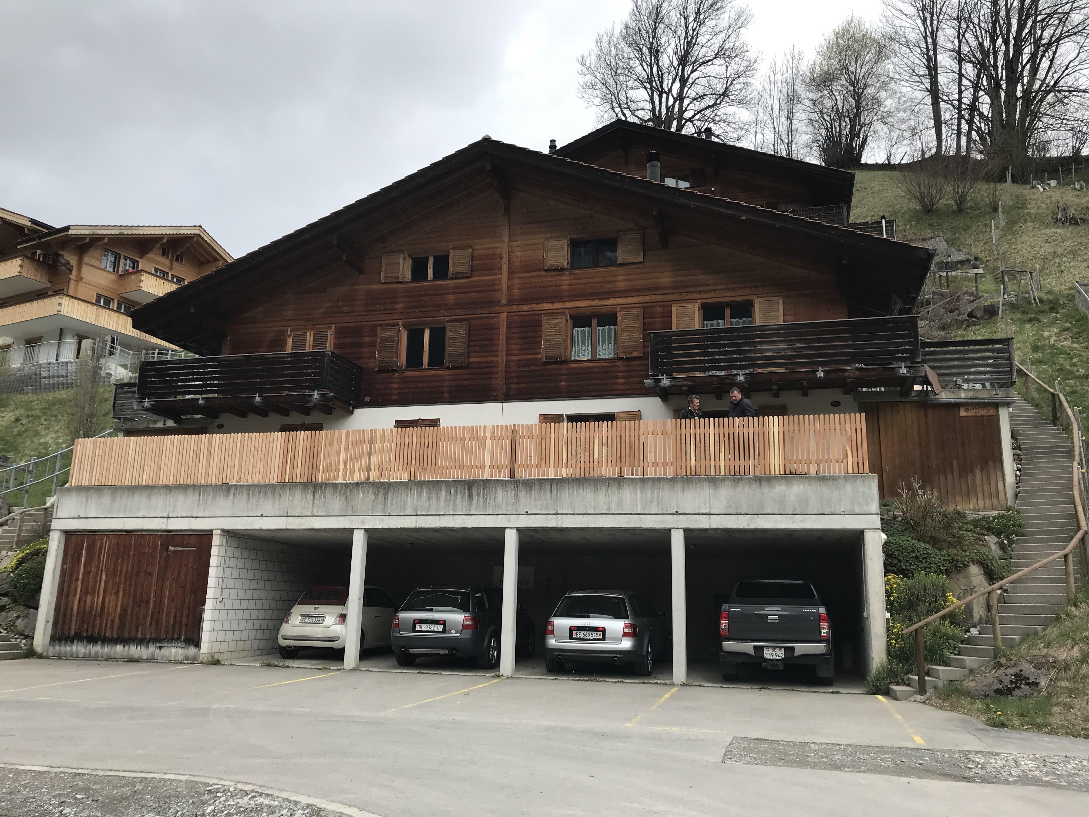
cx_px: 544
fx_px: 881
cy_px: 408
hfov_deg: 63.4
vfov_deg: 49.7
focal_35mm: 28
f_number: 1.8
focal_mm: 3.99
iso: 20
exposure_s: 1/967
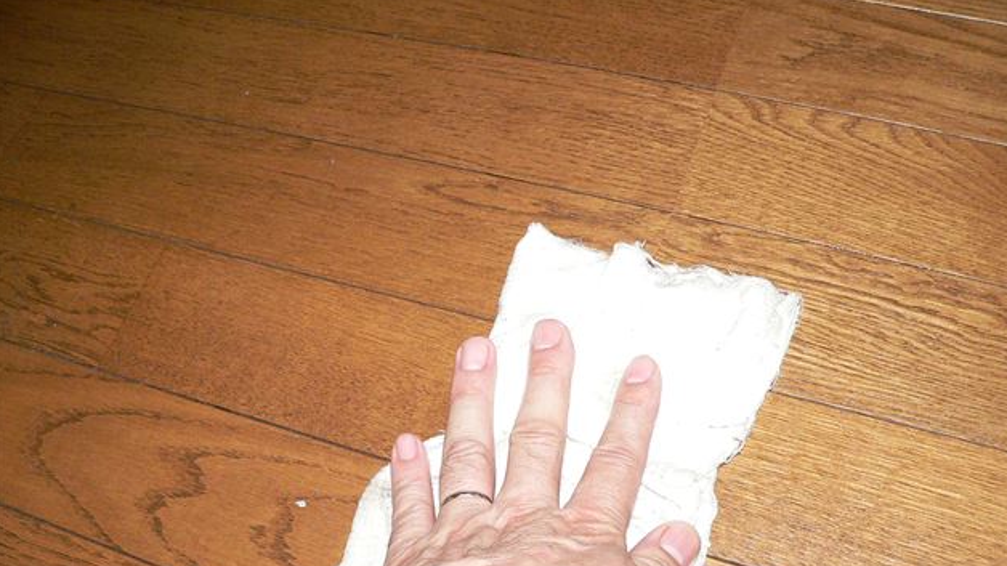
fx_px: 1068
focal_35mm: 40
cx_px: 507
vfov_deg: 29.5
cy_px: 378
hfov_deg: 50.5
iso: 400
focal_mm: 6
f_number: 2.8
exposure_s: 1/60
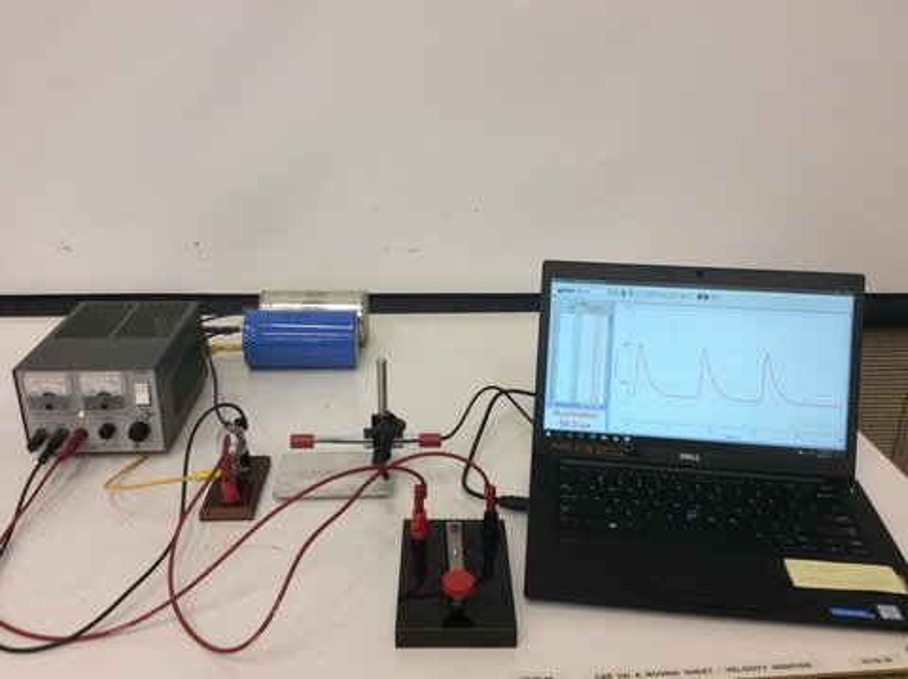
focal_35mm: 32
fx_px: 839
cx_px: 454
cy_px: 340
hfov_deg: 56.9
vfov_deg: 44.1
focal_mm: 3.3
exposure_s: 1/24
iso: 50
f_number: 2.4
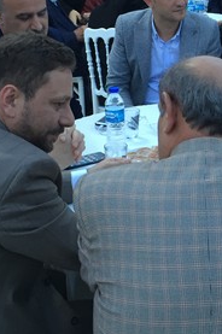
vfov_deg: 27.6
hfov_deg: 17.9
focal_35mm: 73
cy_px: 119
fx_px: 677
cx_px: 255
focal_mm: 4.15
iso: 100
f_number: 2.2
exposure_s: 1/33
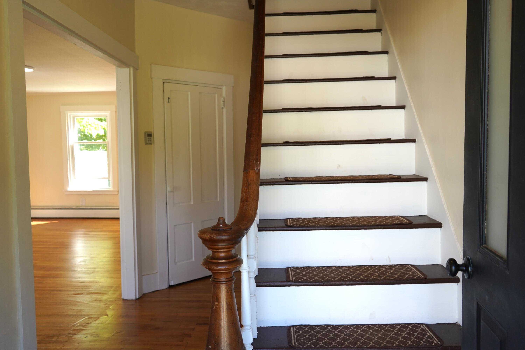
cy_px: 175
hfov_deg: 65.5
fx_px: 408
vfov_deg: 46.4
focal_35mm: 28
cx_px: 262
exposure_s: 1/160
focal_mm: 28
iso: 320
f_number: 4
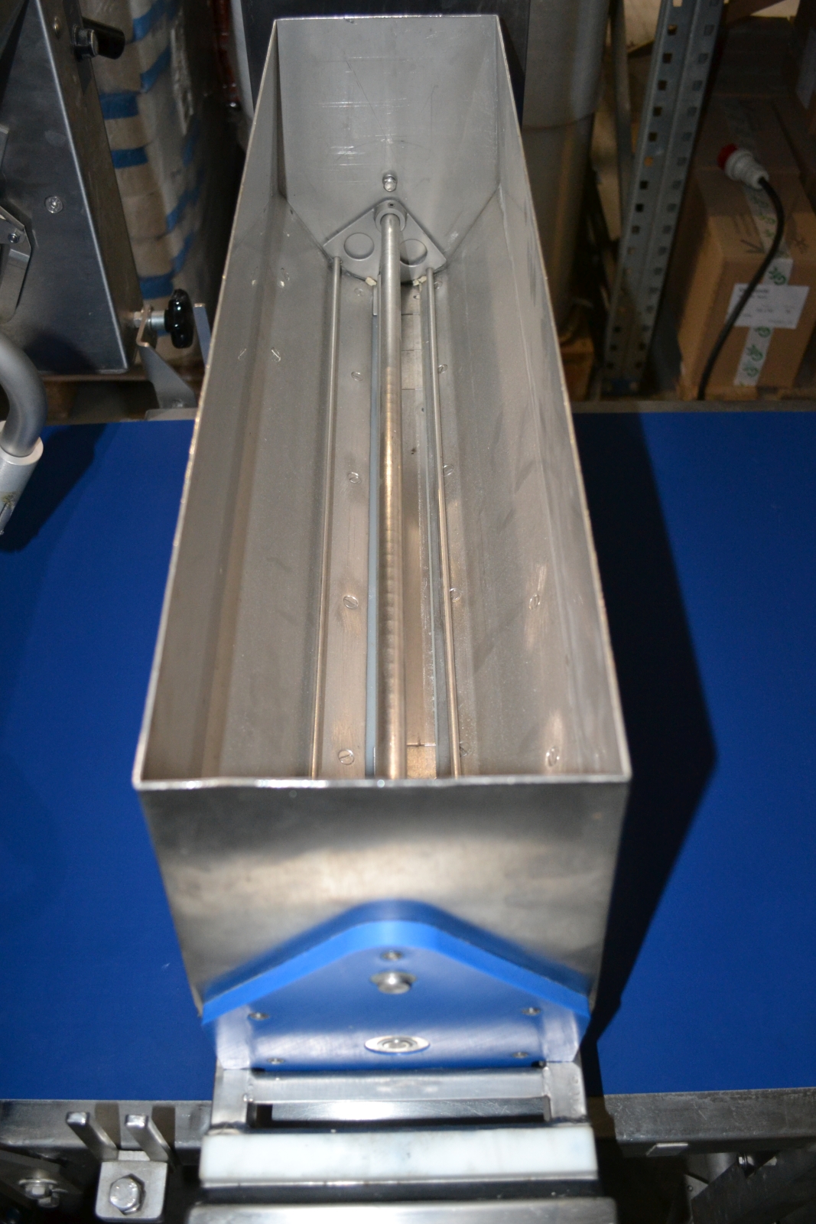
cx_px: 408
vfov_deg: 61.9
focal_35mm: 30
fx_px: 1020
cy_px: 612
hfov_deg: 43.6
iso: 1250
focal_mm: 20
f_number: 3.8
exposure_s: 1/60
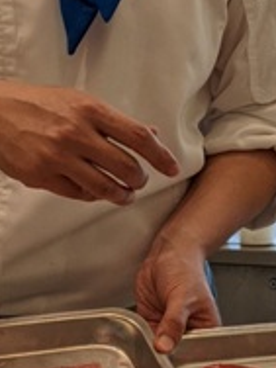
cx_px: 272
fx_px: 1223
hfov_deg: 12.7
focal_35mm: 115
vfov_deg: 17.1
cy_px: 166
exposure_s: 1/54.3
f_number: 1.73
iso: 43
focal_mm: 4.38
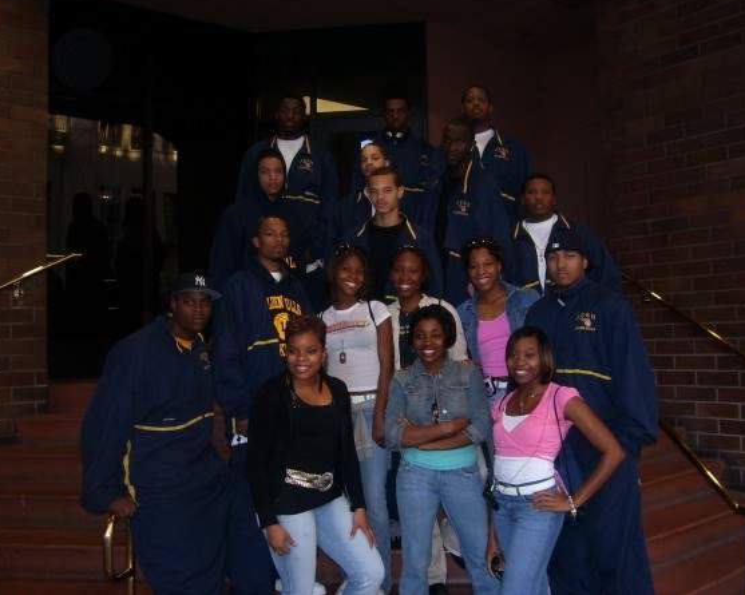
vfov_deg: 41.1
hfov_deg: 50.3
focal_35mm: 36
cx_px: 395
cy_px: 293
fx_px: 793
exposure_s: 1/60
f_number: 2.7
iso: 80
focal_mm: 5.6
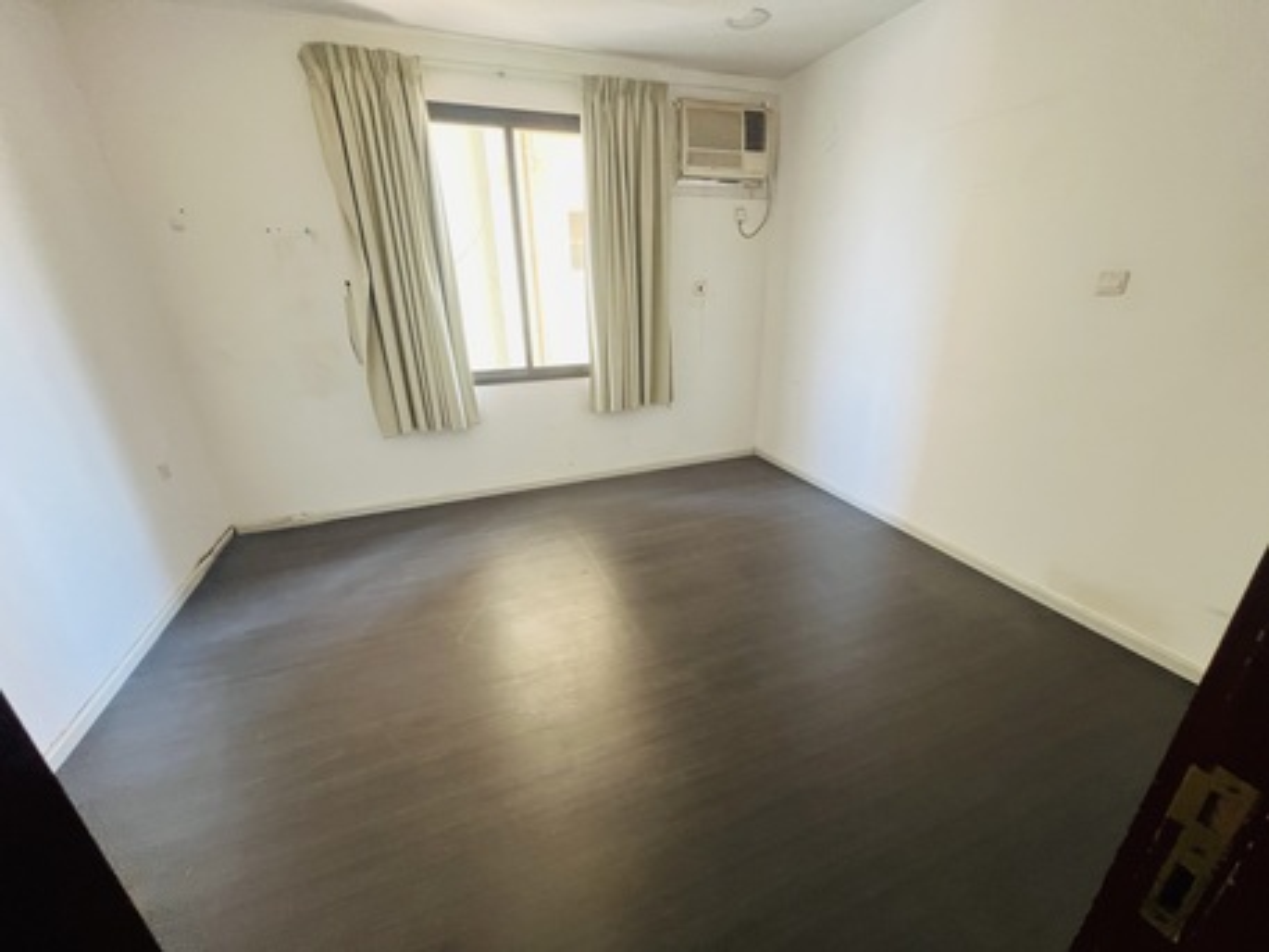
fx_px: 477
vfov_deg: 89.9
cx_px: 634
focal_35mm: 13
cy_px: 476
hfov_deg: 106.2
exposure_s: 1/74
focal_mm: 1.57
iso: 250
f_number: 1.8
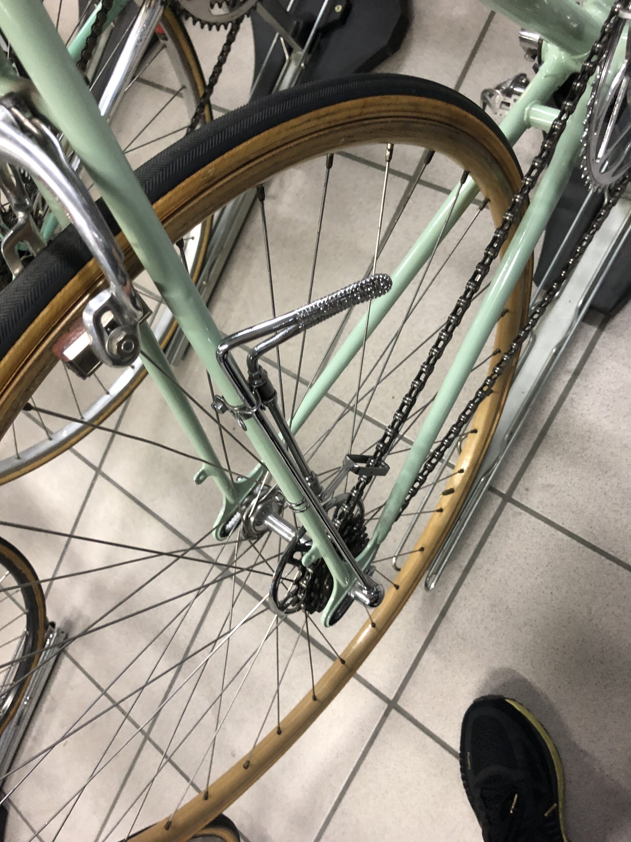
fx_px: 681
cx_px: 316
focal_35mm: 28
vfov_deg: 63.4
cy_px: 421
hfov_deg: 49.7
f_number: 1.8
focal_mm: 4
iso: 100
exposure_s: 1/17
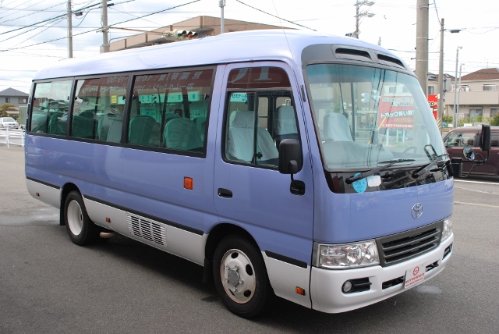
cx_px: 250
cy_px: 167
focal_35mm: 36
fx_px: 499
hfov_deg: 53.1
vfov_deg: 36.9
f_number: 5.6
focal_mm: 24
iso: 160
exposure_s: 1/250
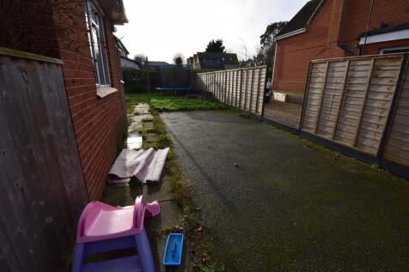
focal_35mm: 15
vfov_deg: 77.3
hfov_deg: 100.4
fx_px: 170
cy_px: 136
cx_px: 204
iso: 400
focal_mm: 10
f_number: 11
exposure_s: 1/400
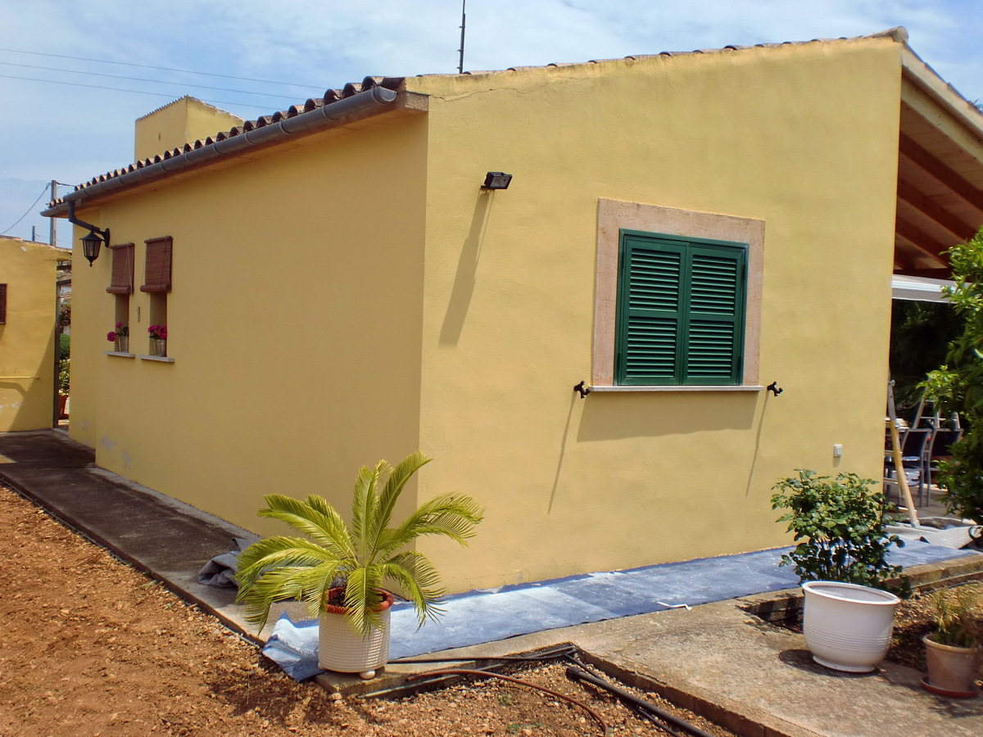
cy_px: 368
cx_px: 492
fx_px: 994
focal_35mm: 35
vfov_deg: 40.7
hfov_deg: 52.6
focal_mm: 6.3
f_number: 5.6
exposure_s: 1/640
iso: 64
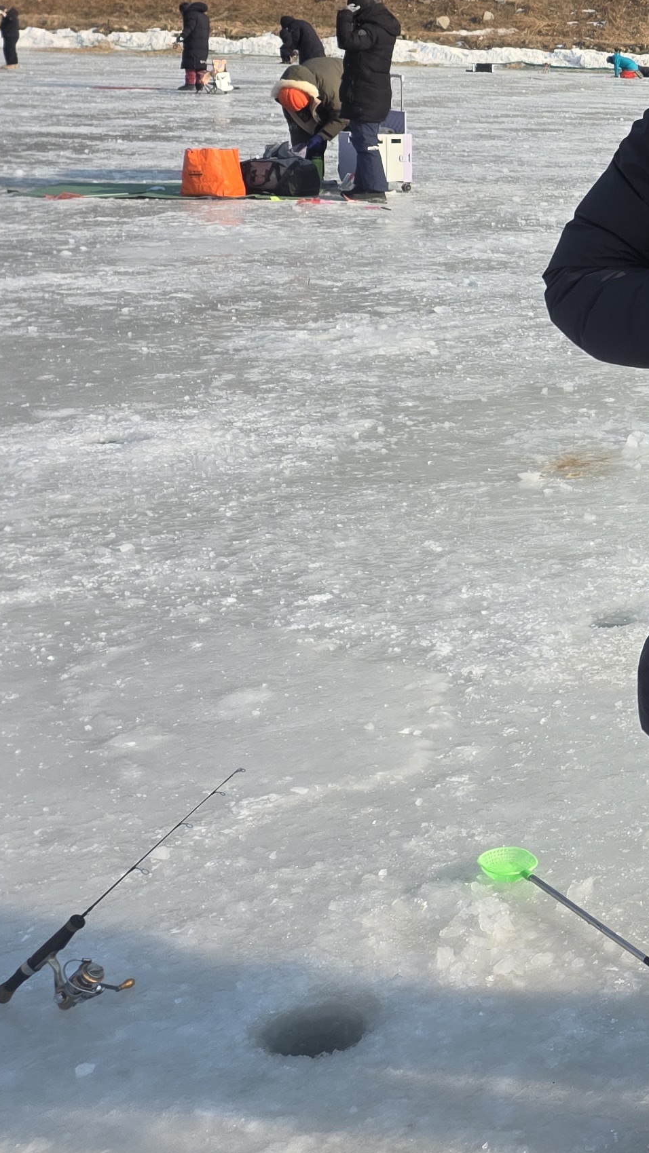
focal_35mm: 59
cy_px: 251
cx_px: 1156
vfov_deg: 34.5
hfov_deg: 16.9
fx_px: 1805
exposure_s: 1/4145
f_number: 1.7
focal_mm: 6.3
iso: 80
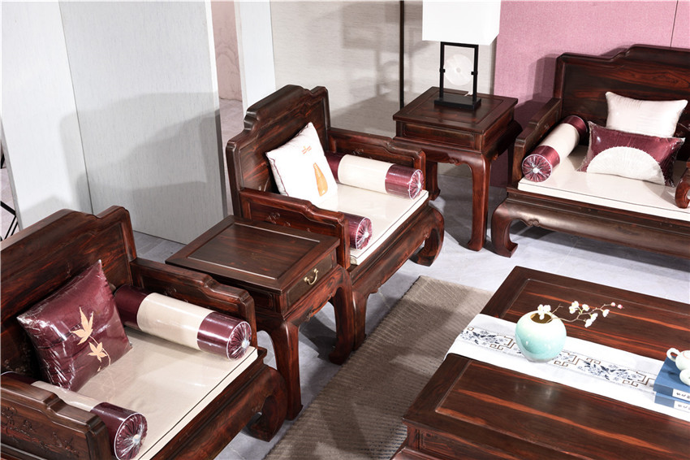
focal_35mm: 48
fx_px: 920
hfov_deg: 41.1
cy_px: 230
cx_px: 345
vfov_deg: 28.1
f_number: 11
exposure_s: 1/125
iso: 125
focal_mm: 48
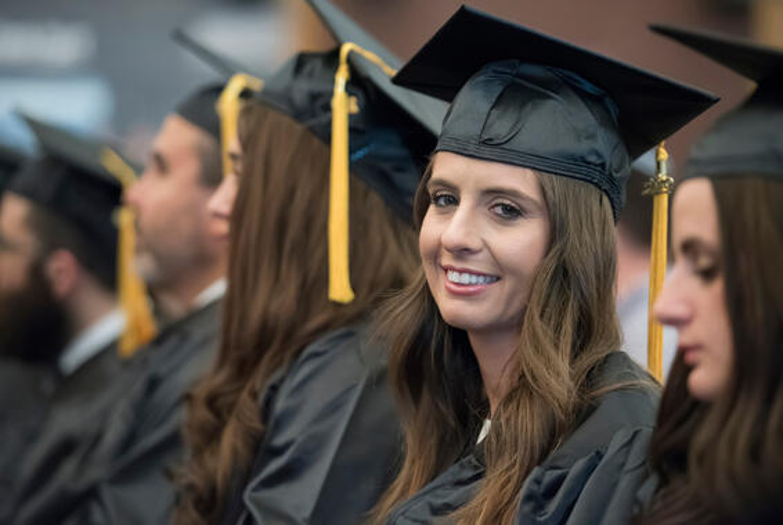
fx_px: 3267
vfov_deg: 9.2
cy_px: 262
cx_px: 392
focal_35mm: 150
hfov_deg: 13.7
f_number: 2.8
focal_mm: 150
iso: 6400
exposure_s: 1/160
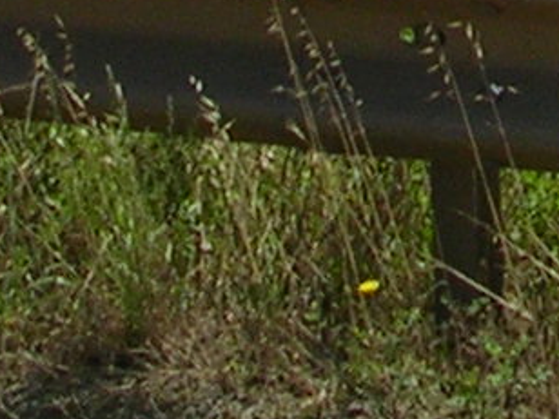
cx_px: 1051
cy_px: -825
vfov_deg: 5.5
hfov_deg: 7.6
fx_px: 4086
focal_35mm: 253
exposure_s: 1/413
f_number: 5.6
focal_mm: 5.8
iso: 50
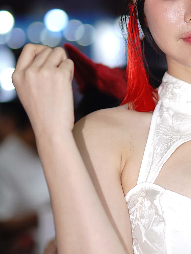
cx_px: 244
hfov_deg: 9.8
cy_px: 140
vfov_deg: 13.2
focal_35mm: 149
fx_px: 1096
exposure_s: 1/250
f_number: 1.4
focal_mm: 50
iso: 100
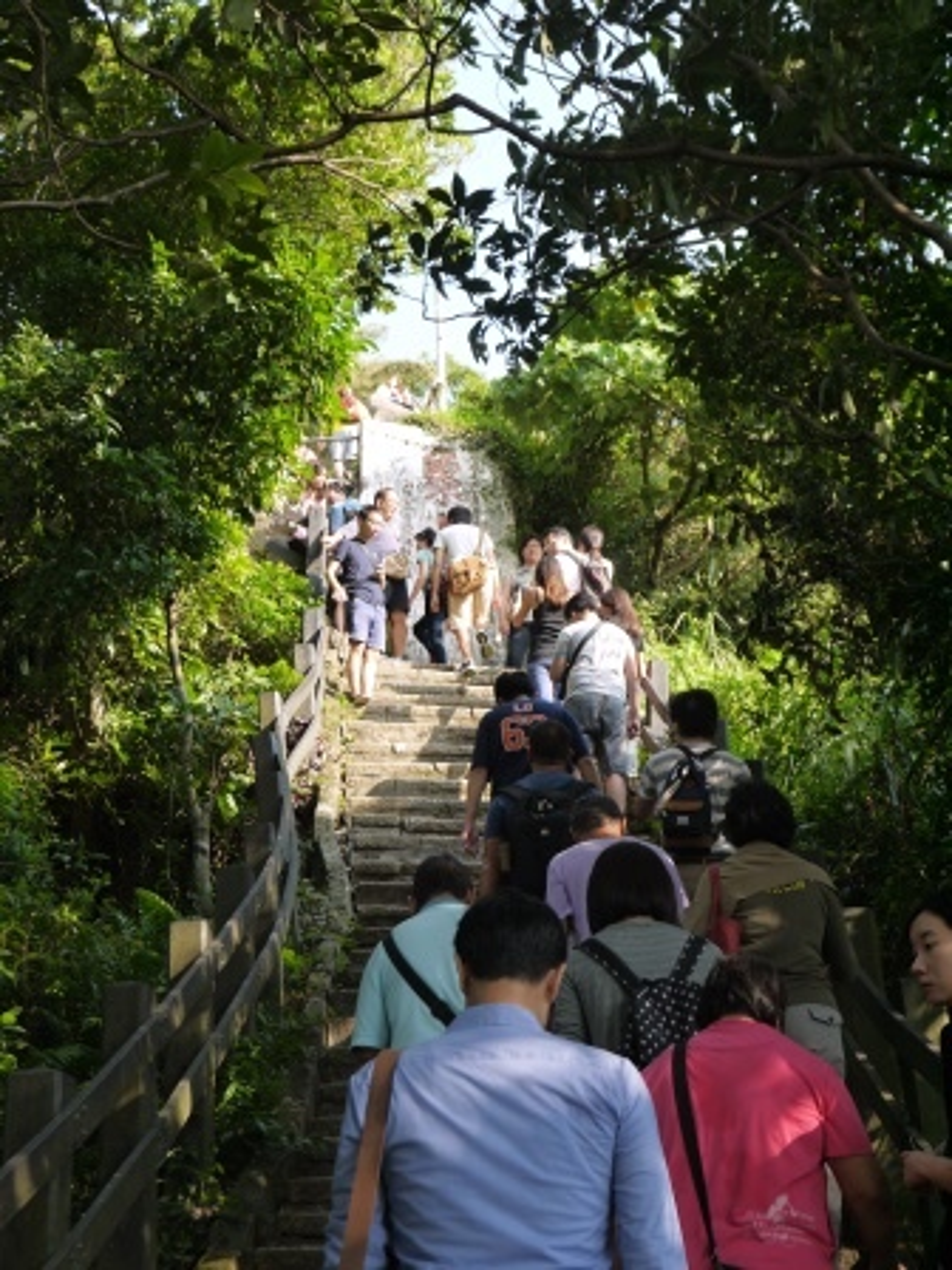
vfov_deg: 39.7
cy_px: 635
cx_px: 476
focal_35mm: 48
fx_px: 1760
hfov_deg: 30.3
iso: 160
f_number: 5.6
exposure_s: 1/160
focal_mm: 24
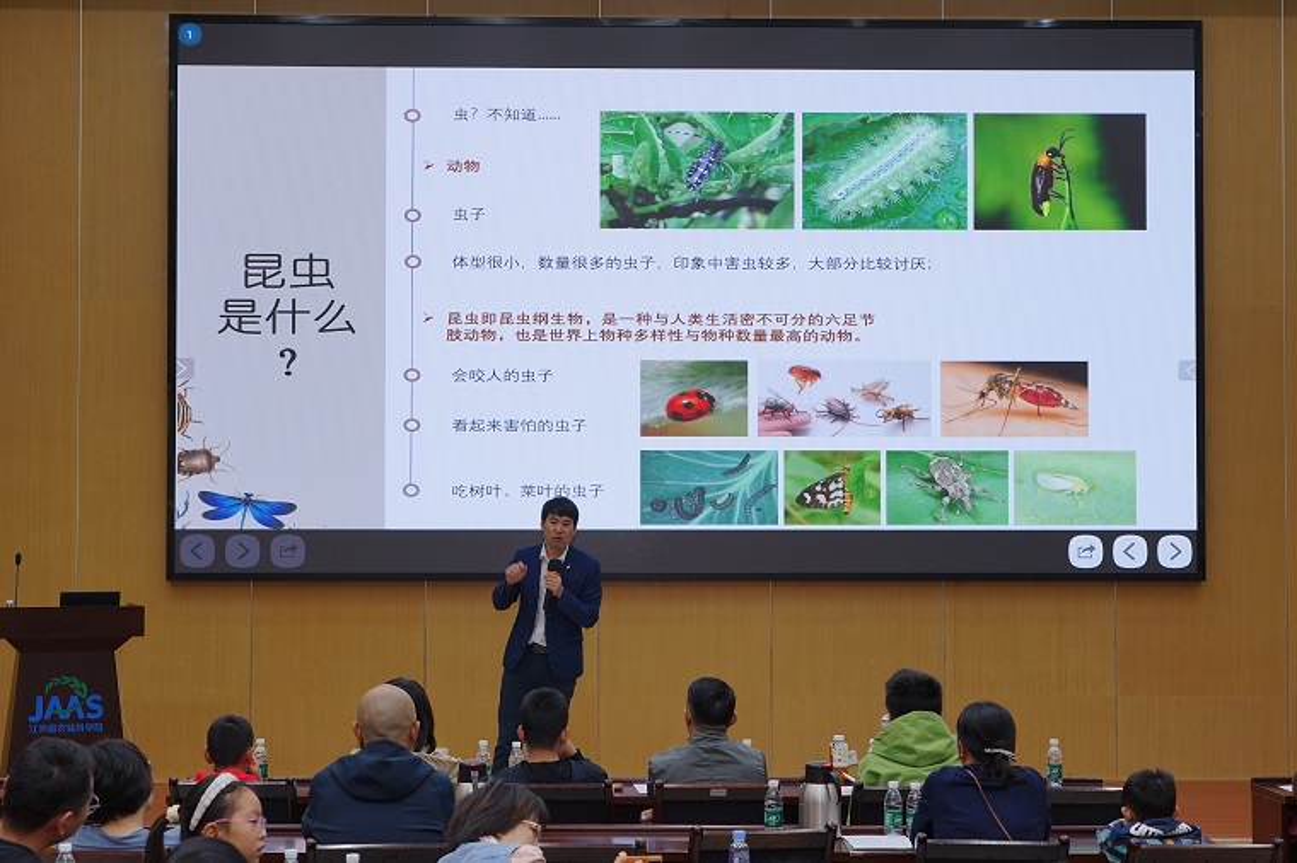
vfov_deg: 23.0
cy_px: 432
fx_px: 2125
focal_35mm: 59
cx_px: 648
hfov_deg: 33.9
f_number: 5.6
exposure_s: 1/60
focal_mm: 59
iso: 400
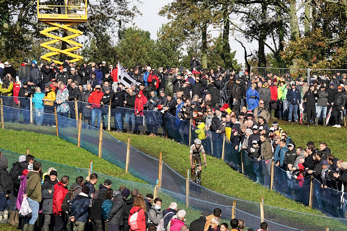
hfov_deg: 6.7
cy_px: 159
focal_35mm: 305
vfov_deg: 4.5
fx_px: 2940
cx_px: 257
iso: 1600
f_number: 7.1
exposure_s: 1/6400
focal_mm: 200
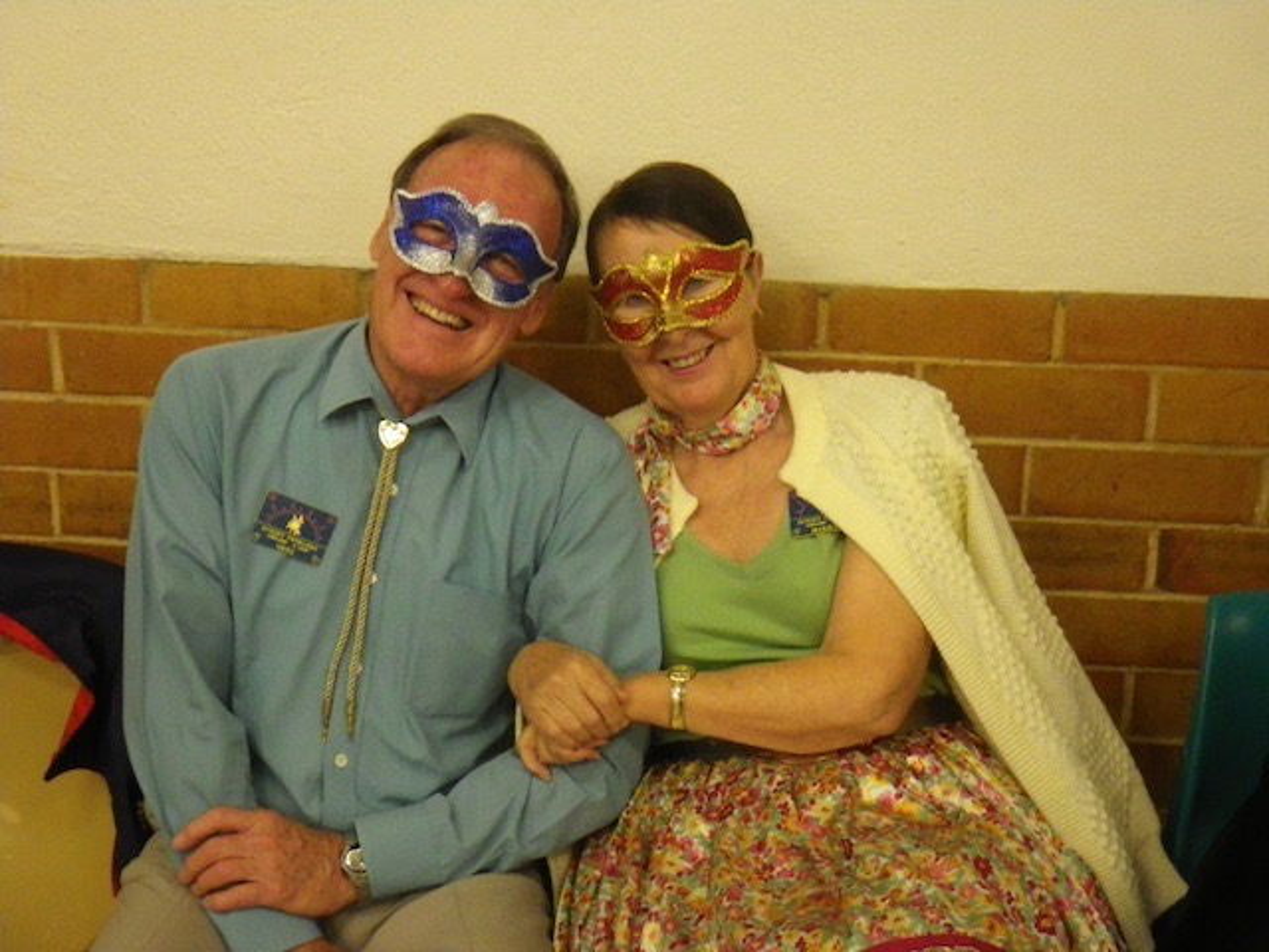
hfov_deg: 37.5
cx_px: 634
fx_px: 1870
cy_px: 476
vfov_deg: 28.6
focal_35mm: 51
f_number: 4.4
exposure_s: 1/25
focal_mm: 9.1
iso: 800
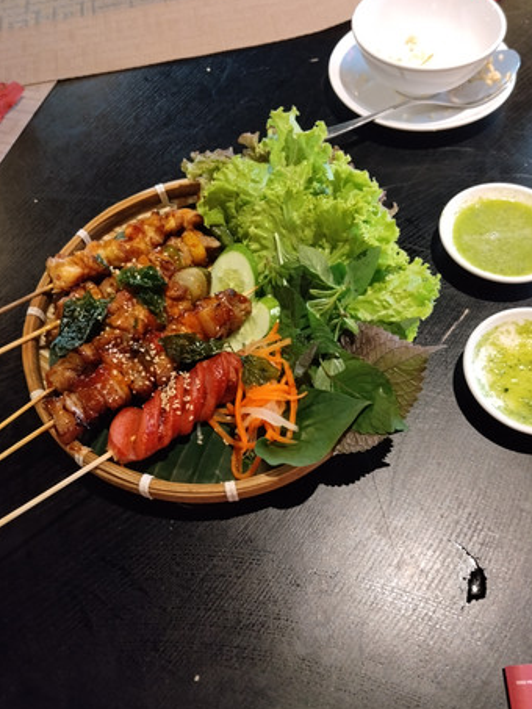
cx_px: 251
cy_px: 332
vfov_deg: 56.8
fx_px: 655
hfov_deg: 44.2
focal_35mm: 32
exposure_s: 1/20
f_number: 1.8
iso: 400
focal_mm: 4.22
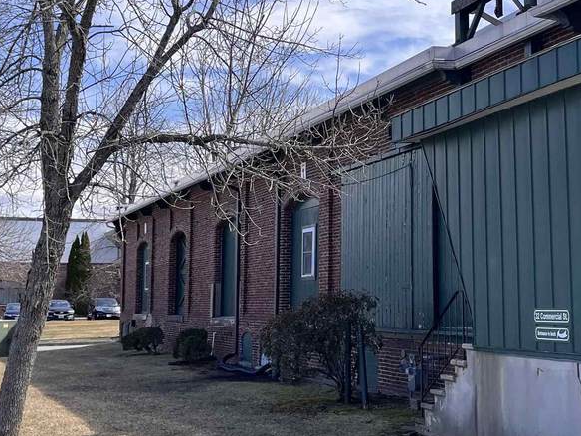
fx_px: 957
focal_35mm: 57
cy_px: 185
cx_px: 399
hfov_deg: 33.4
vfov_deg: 25.6
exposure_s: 1/1672
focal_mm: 5.1
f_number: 1.6
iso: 50
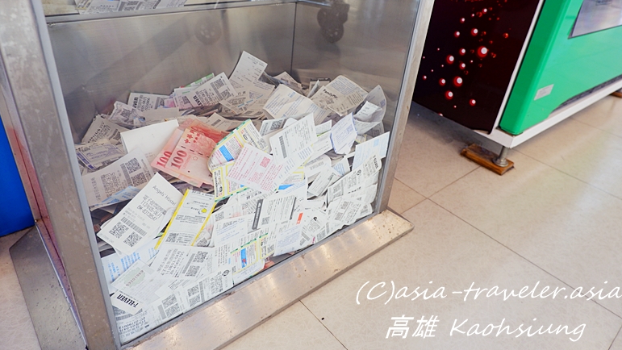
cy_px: 153
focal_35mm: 25
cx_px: 319
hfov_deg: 74.0
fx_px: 412
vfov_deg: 45.9
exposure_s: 1/34
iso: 400
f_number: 3.5
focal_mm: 15
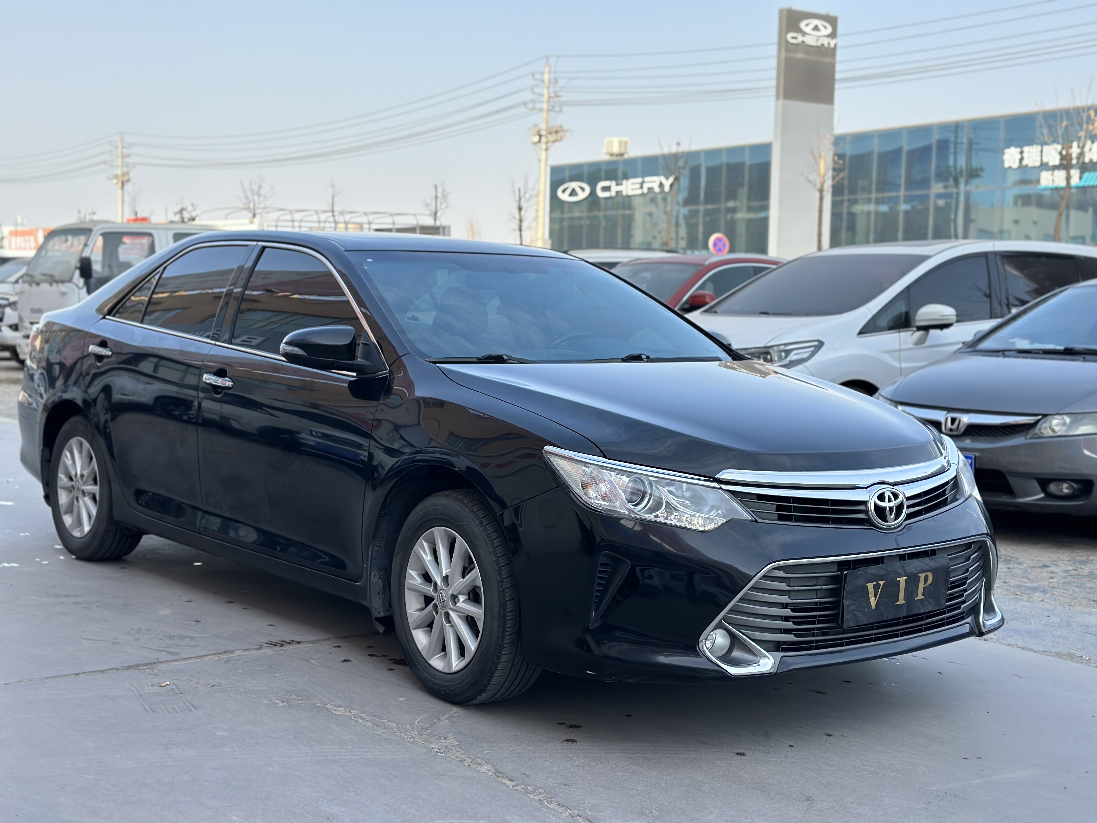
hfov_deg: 39.7
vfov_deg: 30.3
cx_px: 548
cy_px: 412
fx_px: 1521
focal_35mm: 48
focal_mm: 6.86
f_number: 1.78
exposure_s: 1/2114
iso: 80
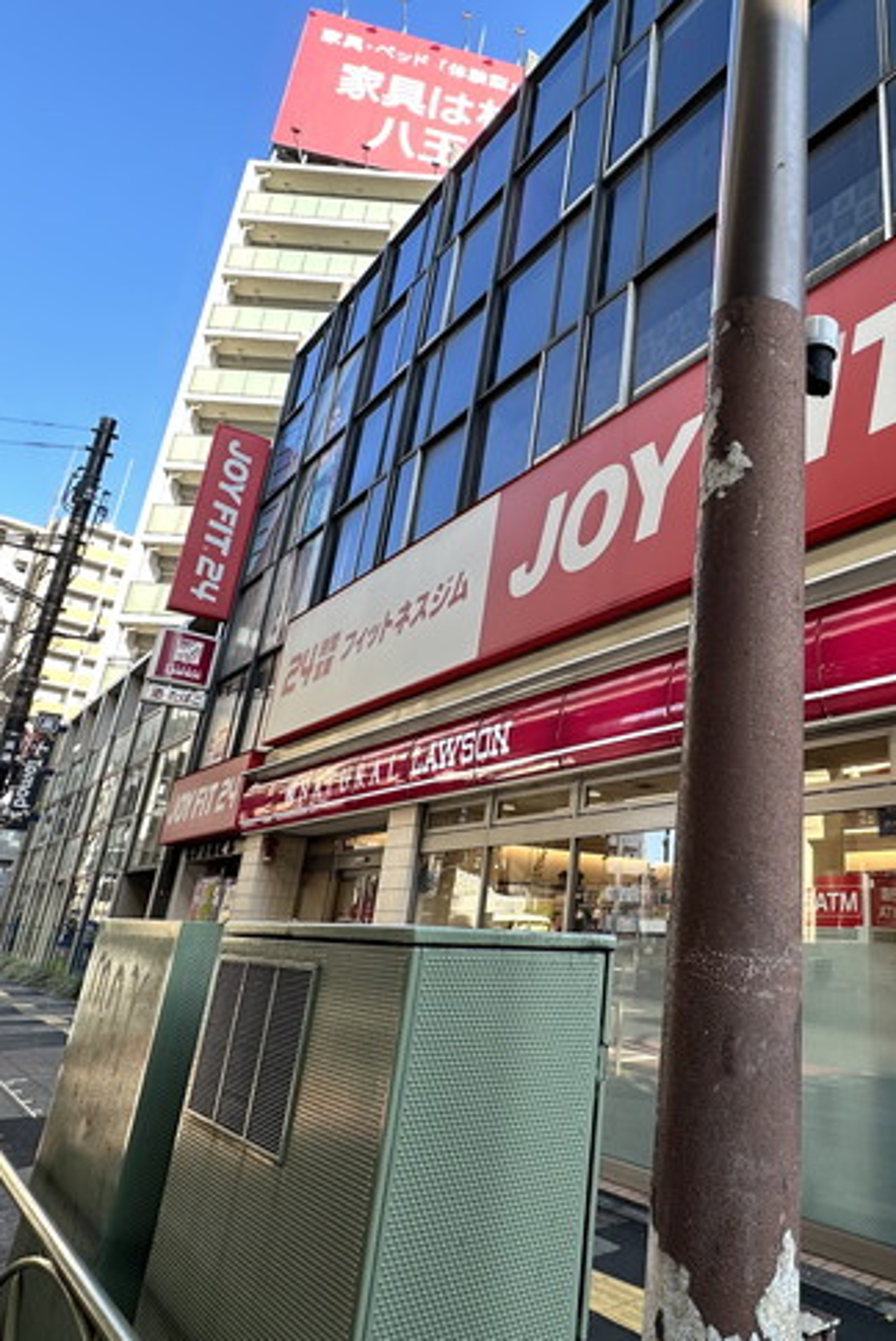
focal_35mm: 24
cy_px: 606
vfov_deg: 73.5
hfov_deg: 49.8
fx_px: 895
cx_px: 727
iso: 40
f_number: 2.2
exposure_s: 1/137
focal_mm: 2.22
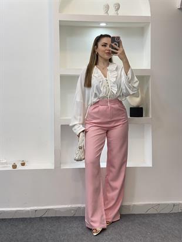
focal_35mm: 52
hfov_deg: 28.0
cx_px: 91
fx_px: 364
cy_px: 121
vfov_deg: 36.8
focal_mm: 6
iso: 80
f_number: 2
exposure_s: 1/122
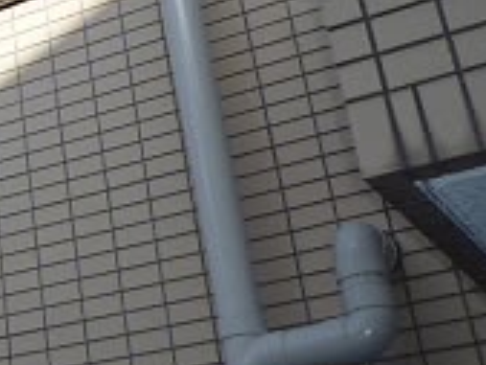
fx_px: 1321
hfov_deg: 17.6
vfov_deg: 15.3
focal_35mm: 94
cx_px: -336
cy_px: -56
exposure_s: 1/640
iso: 100
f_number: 4
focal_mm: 4.4
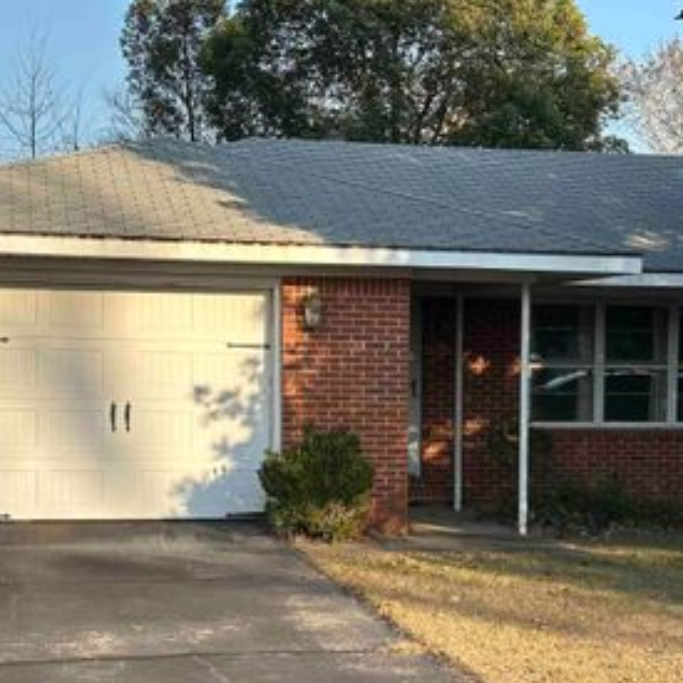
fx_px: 1719
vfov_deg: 22.4
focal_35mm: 77
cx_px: 417
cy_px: 461
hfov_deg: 22.4
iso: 64
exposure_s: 1/1395
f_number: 1.78
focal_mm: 6.86
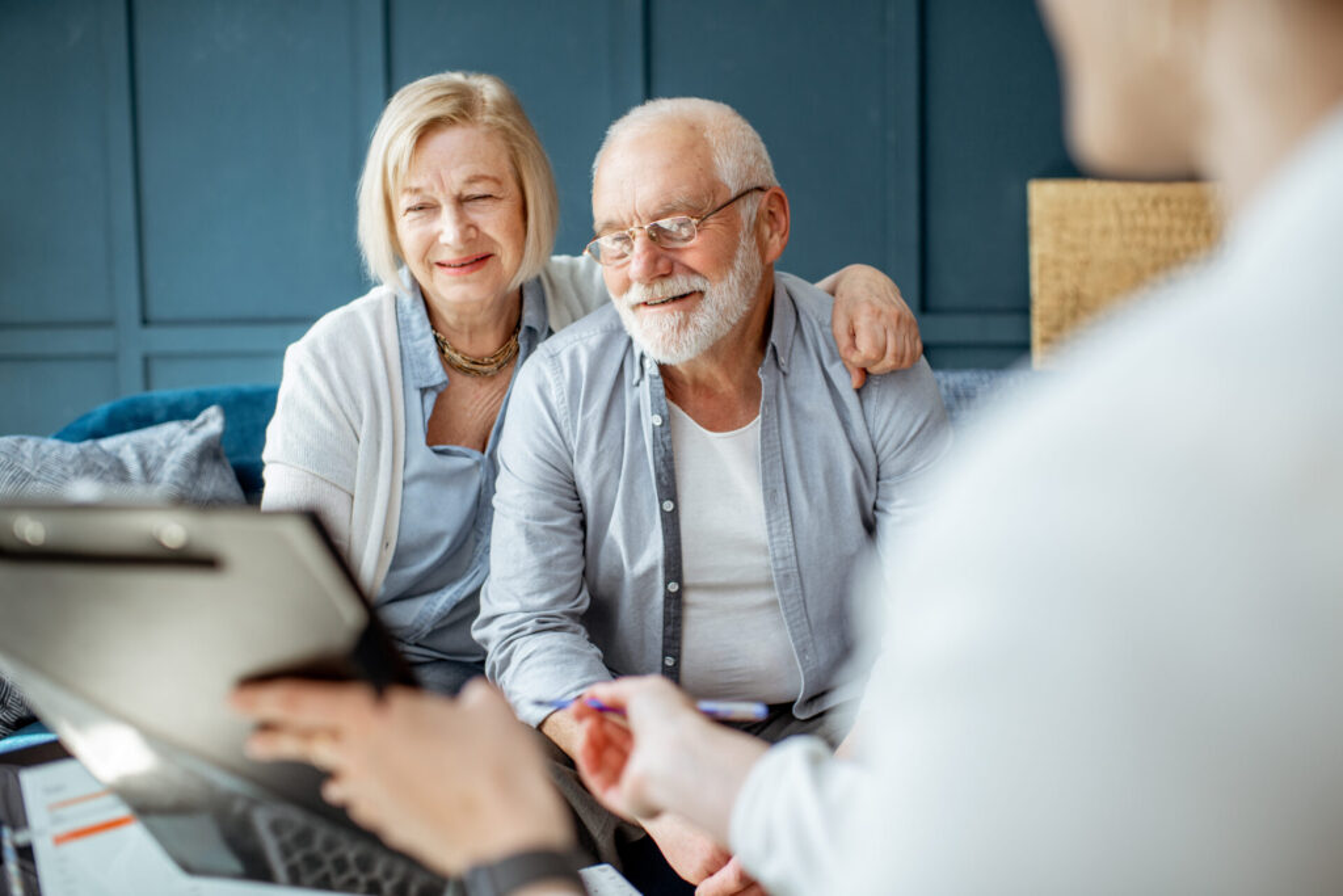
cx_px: 672
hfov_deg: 54.4
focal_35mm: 35
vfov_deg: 37.9
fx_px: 1306
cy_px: 448
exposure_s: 1/200
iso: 400
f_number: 2.2
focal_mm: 35
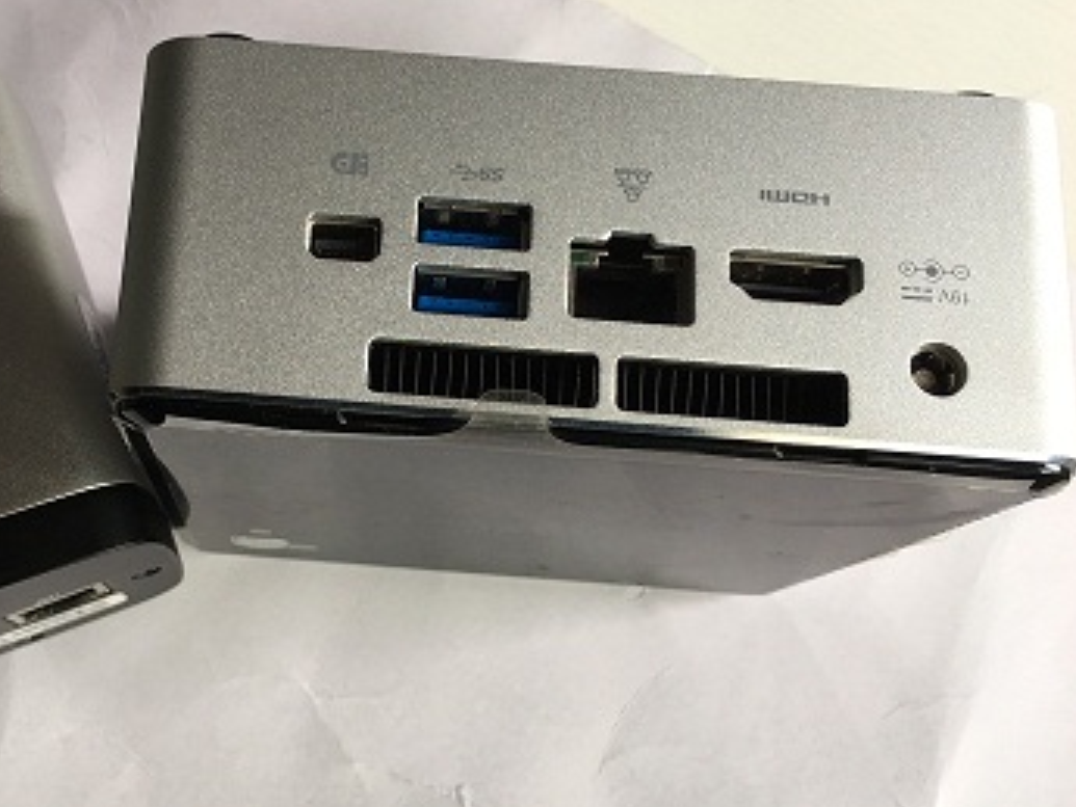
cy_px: 391
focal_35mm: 42
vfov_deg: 34.4
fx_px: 1306
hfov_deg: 43.9
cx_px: 331
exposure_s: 1/50
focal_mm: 4.15
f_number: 2.2
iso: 32
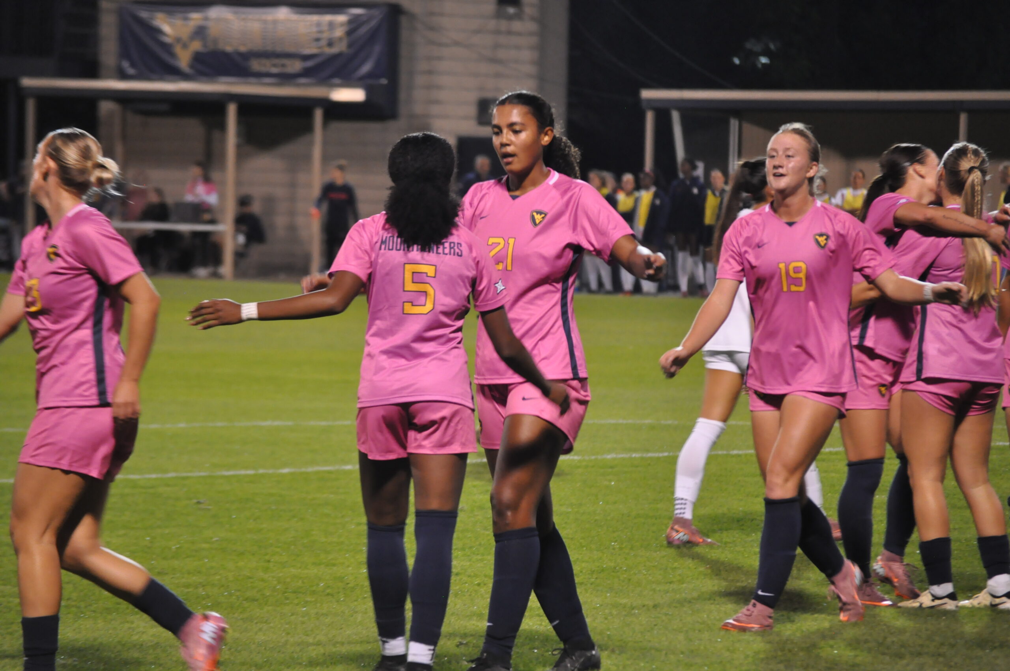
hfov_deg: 9.2
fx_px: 6304
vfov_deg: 6.1
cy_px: 336
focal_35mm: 225
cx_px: 505
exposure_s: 1/100
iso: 1600
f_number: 5
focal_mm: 150
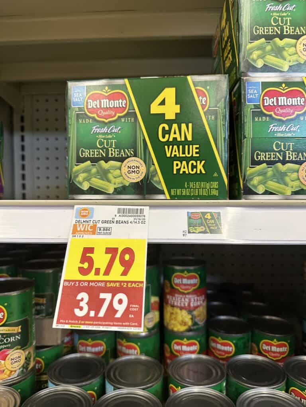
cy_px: 204
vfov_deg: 71.6
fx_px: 283
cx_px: 153
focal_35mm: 24
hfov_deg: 56.8
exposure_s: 1/62
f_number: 1.78
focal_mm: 6.86
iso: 160
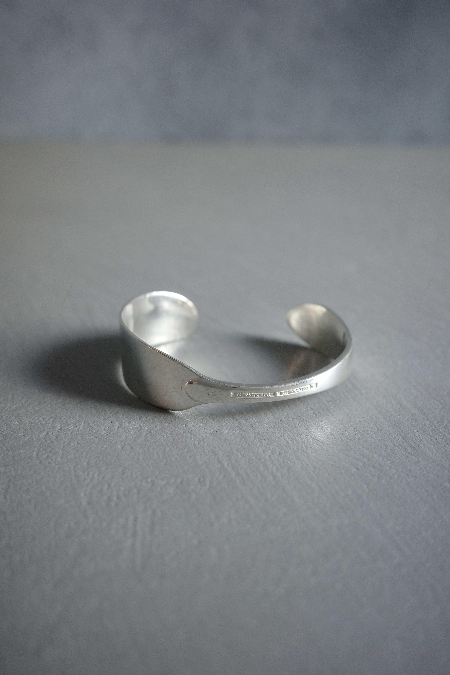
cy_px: 338
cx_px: 225
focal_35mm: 40
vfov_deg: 48.5
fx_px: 750
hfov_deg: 33.4
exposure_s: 1/200
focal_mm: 26
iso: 800
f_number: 3.5
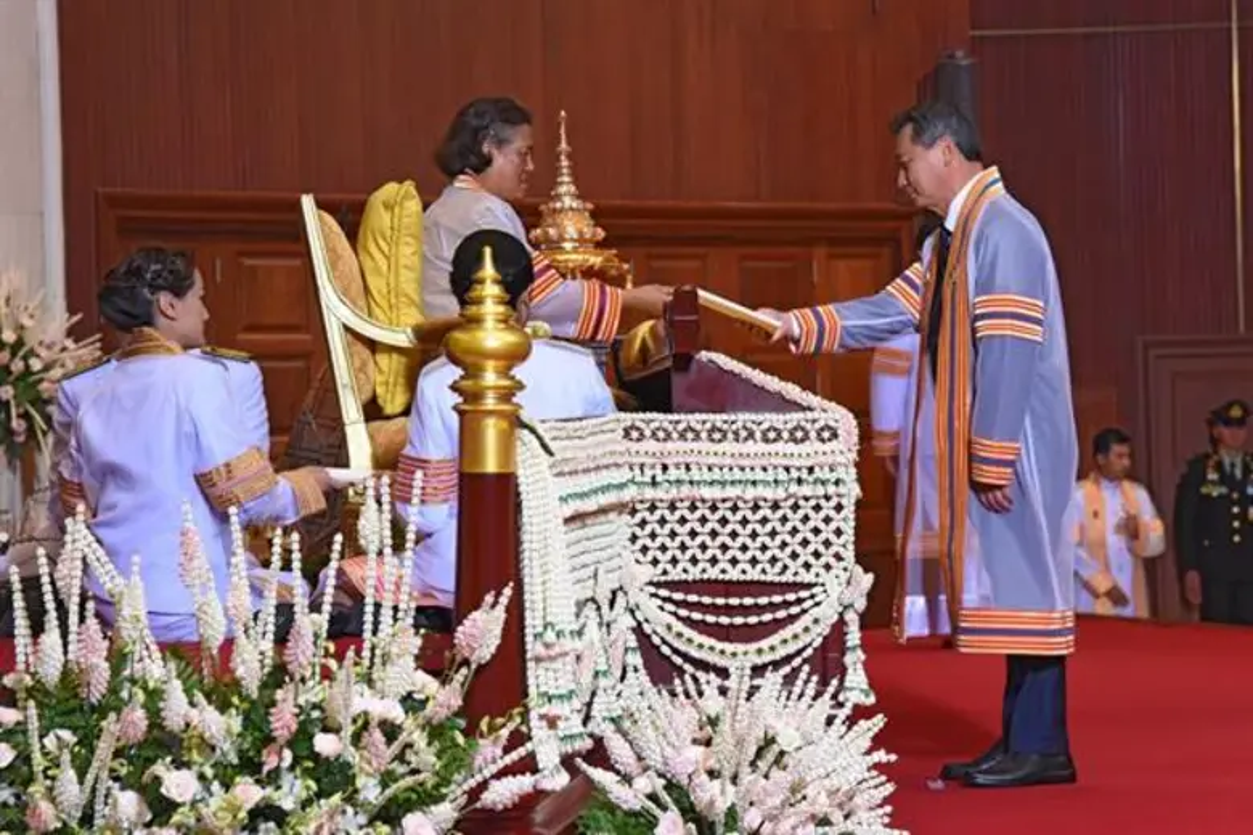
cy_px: 418
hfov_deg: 23.9
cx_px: 626
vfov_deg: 16.1
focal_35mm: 85
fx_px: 2958
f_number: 5
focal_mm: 85
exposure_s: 1/125
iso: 2500
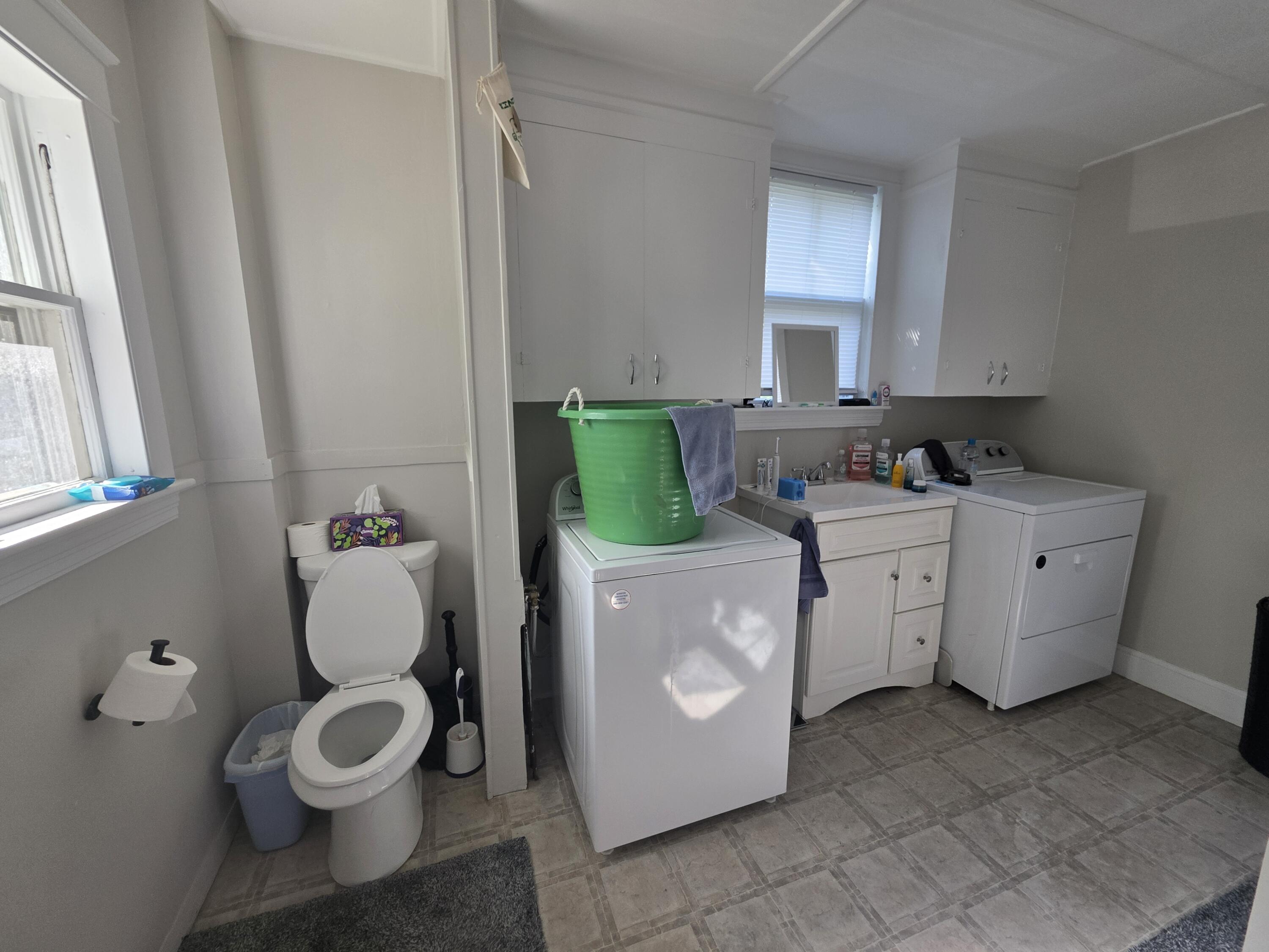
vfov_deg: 89.9
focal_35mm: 13
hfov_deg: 106.2
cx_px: 634
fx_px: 477
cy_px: 476
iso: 80
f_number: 1.9
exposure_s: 1/120
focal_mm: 2.2
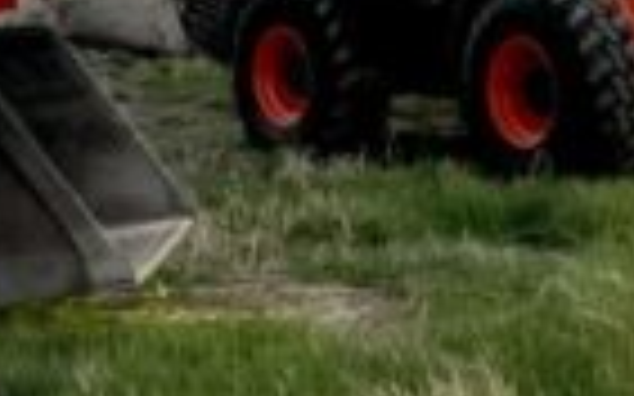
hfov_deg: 10.2
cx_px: -216
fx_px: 3454
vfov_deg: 6.4
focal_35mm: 200
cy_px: -315
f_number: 1.6
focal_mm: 4.2
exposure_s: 1/121
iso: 64
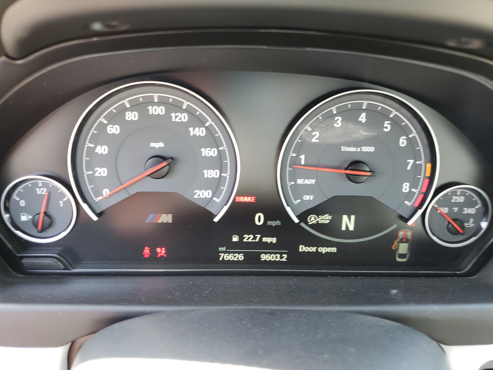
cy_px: 185
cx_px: 246
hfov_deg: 67.3
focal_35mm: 26
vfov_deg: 53.1
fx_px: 370
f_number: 1.5
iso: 80
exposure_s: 1/60.2
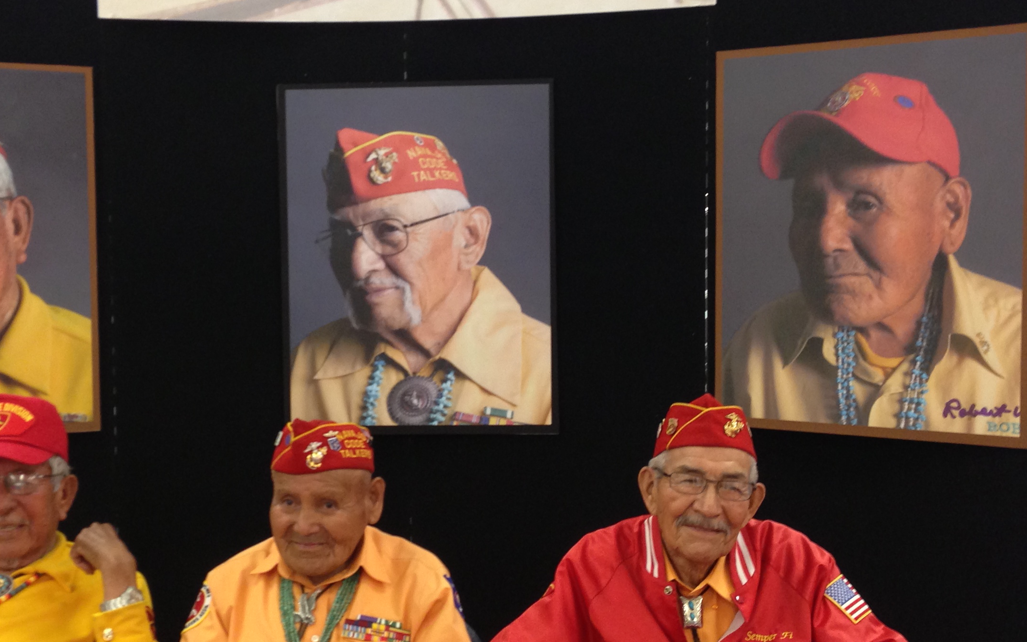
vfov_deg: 24.4
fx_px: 1483
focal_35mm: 53
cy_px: 323
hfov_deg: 38.0
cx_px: 401
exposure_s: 1/20
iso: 100
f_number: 2.4
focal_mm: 4.13
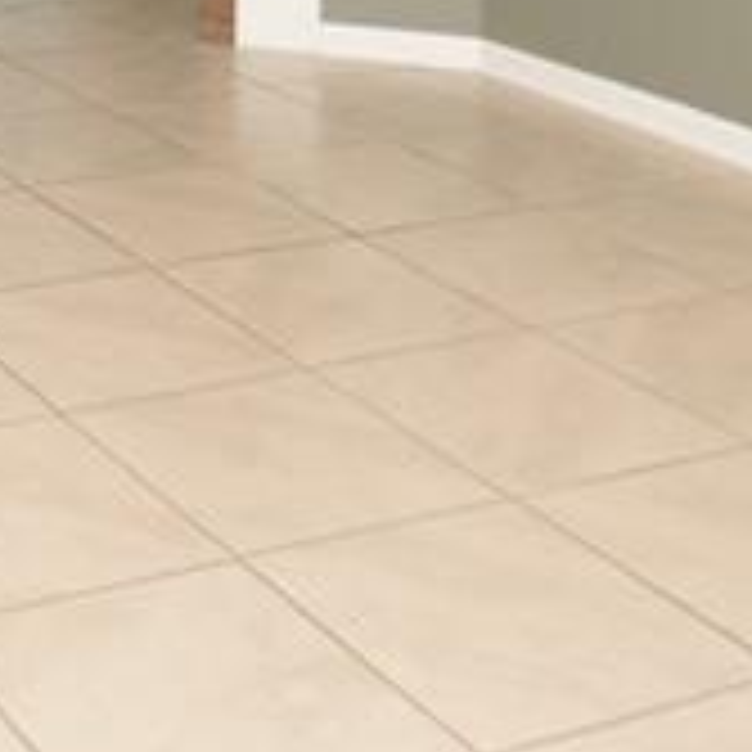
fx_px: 1917
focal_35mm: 78
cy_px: -482
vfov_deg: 18.7
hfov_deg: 20.2
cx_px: -248
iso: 280
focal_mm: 10
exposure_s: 1/60
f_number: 4
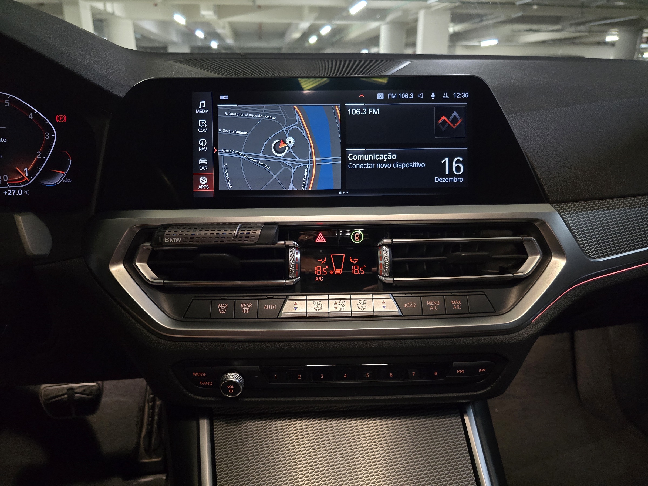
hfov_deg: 73.9
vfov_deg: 58.9
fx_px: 431
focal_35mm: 23
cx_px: 324
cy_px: 243
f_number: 1.7
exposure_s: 1/40
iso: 1600
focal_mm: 6.3
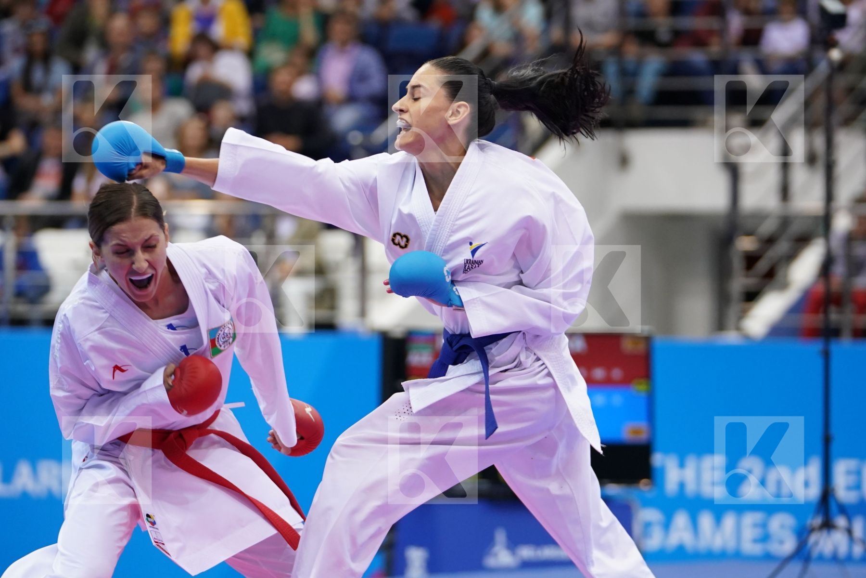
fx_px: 5412
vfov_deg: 6.1
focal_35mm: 225
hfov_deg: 9.1
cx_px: 433
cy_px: 289
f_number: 2.8
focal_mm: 150
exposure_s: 1/1000
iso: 2000
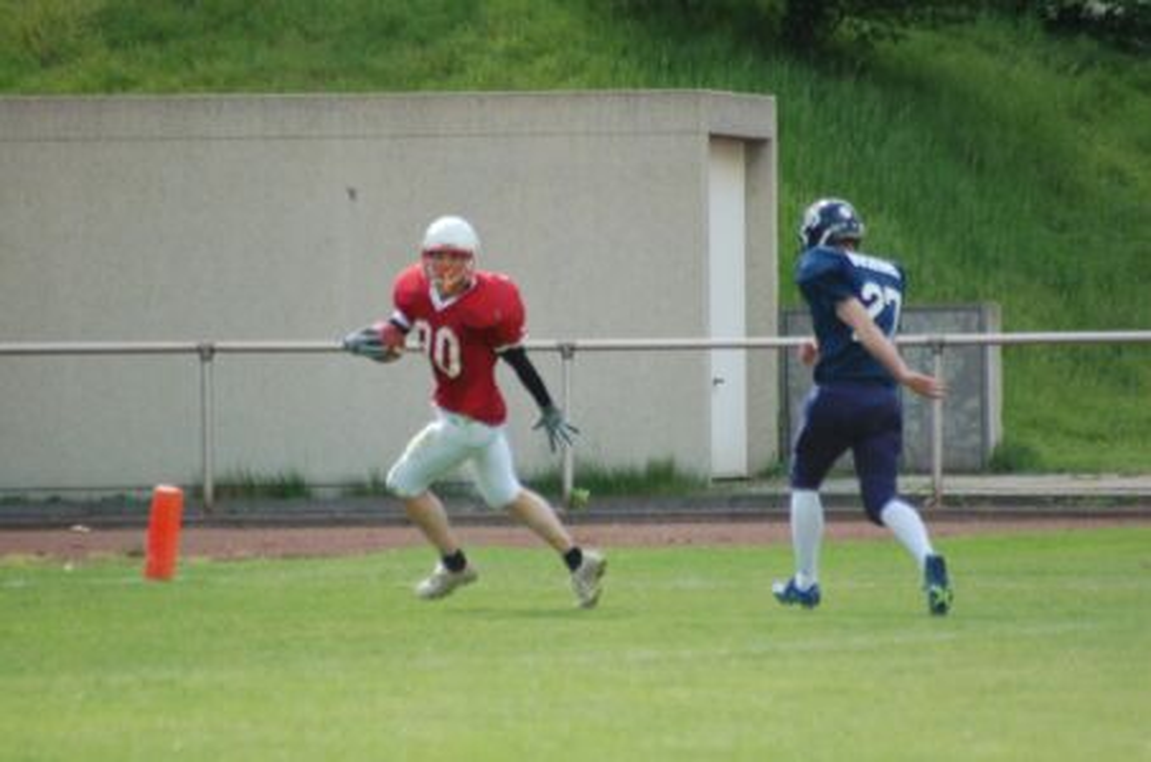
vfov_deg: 3.0
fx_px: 14357
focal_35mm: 450
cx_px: 576
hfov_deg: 4.6
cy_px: 381
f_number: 5.6
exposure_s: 1/640
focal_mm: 300
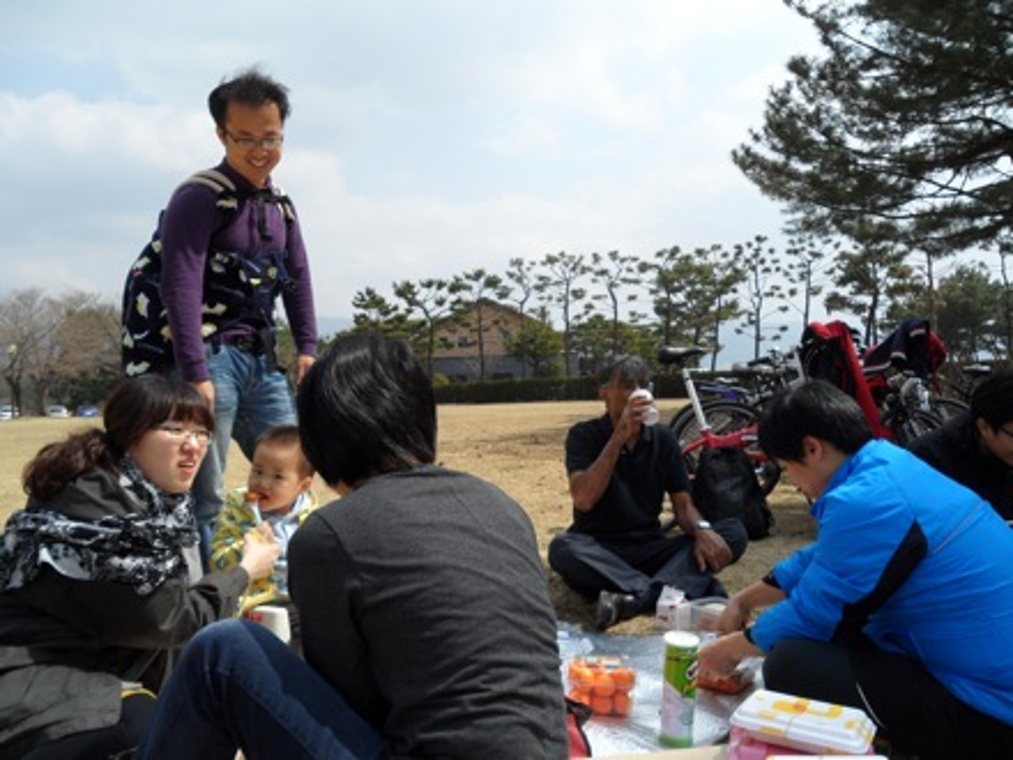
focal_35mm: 27
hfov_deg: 65.3
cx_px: 506
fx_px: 790
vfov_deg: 51.4
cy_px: 380
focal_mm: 4.9
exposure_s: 1/750
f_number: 3.5
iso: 80
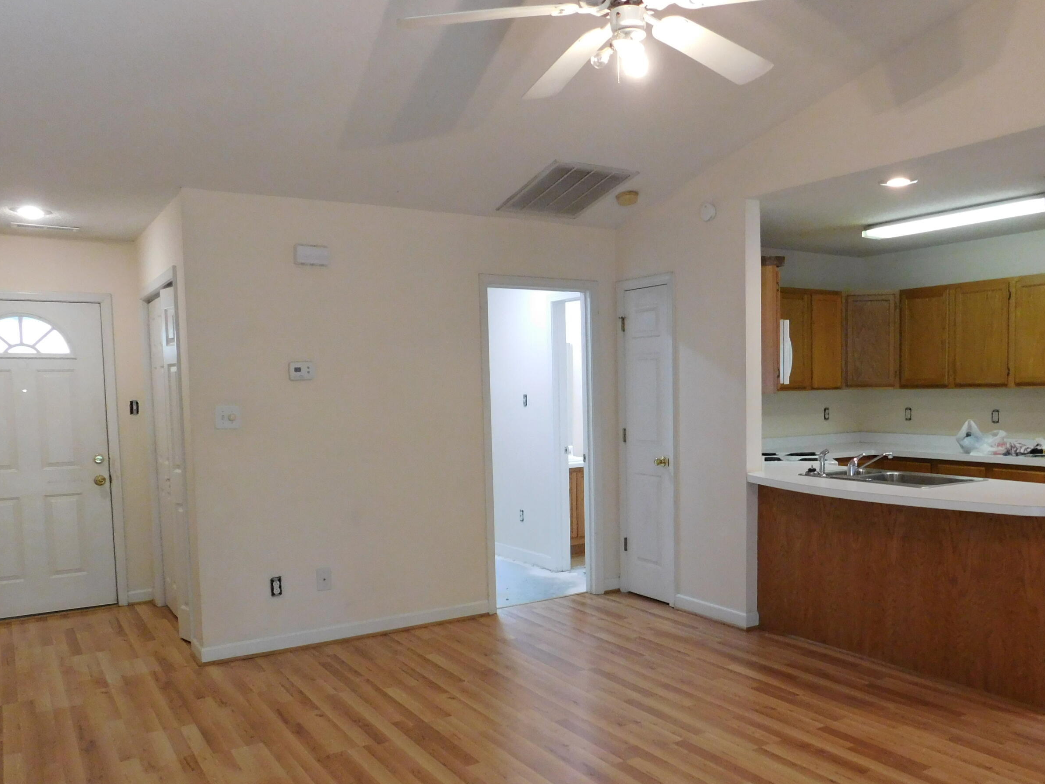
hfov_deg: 61.5
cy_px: 457
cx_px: 585
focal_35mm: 29
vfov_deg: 48.0
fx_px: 875
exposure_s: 1/30
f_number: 3
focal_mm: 4
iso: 400
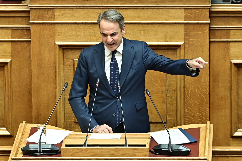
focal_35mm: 300
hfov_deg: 6.9
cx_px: 121
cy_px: 80
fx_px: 2017
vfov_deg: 4.6
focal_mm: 200
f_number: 3.5
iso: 640
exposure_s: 1/250
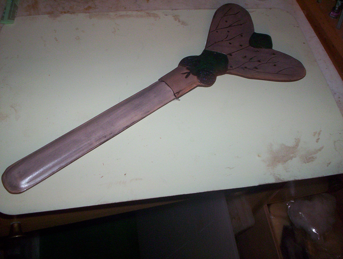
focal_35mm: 38
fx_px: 377
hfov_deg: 48.9
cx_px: 172
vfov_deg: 37.9
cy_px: 130
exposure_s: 1/60
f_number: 4.5
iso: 140
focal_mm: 4.99
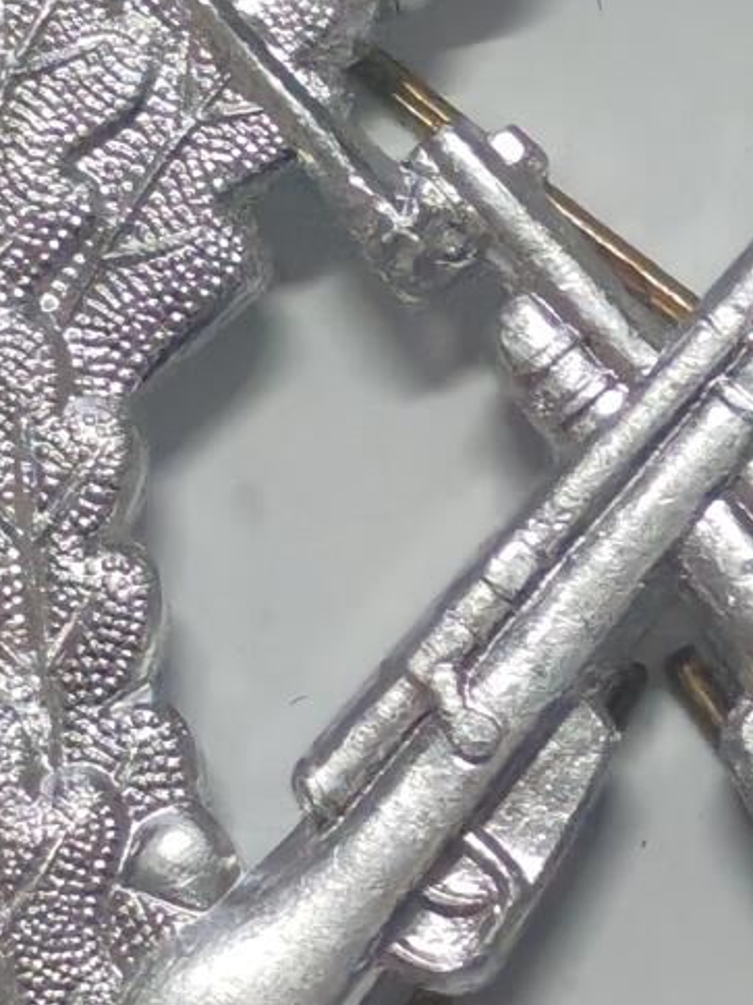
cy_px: 500
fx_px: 7338
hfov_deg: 5.9
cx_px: 651
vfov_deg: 7.8
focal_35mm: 253
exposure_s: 1/33
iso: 640
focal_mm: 5.52
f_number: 1.95
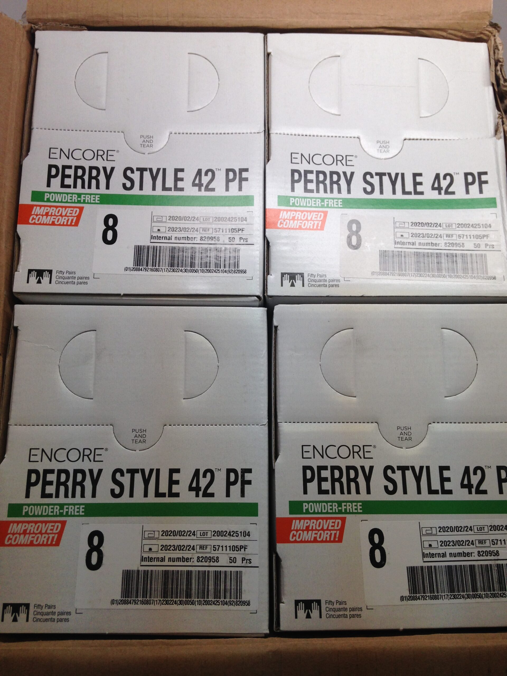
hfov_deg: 42.9
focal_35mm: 33
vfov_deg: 55.4
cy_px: 338
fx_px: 644
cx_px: 254
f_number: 2.4
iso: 64
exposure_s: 1/120
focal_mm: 4.12
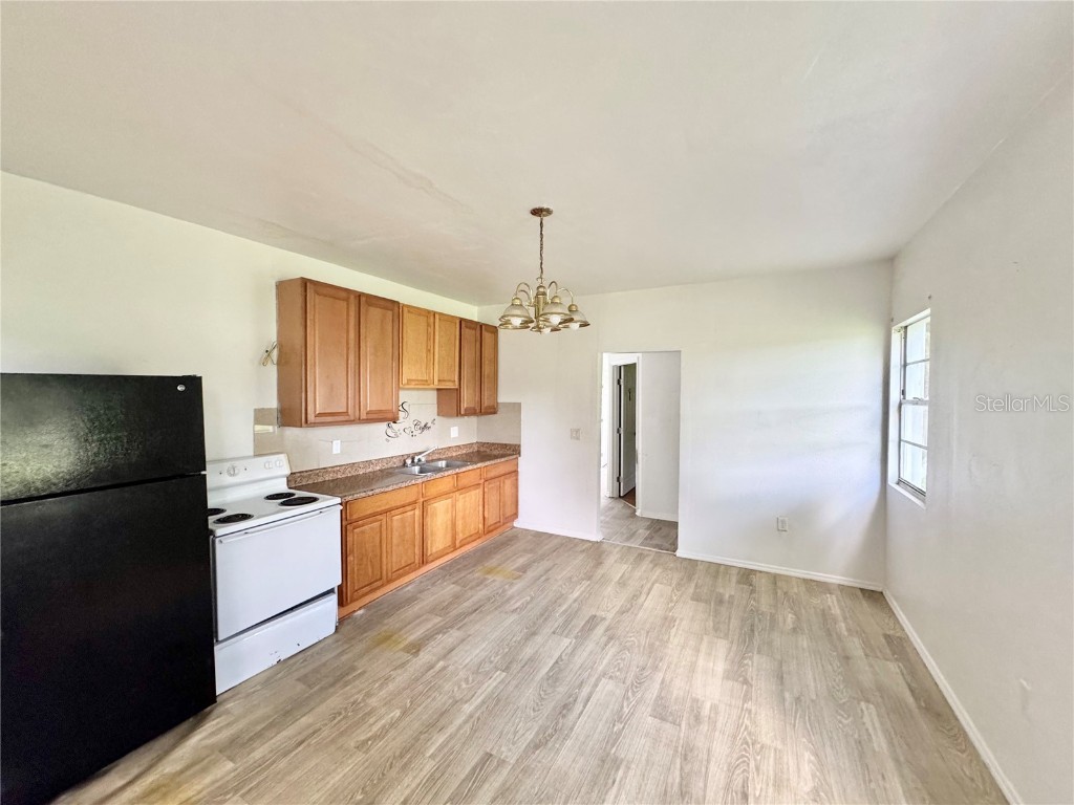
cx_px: 537
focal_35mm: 14
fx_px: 434
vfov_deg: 85.7
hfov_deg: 102.1
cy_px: 402
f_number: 2.2
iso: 320
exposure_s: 1/94
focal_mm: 2.22
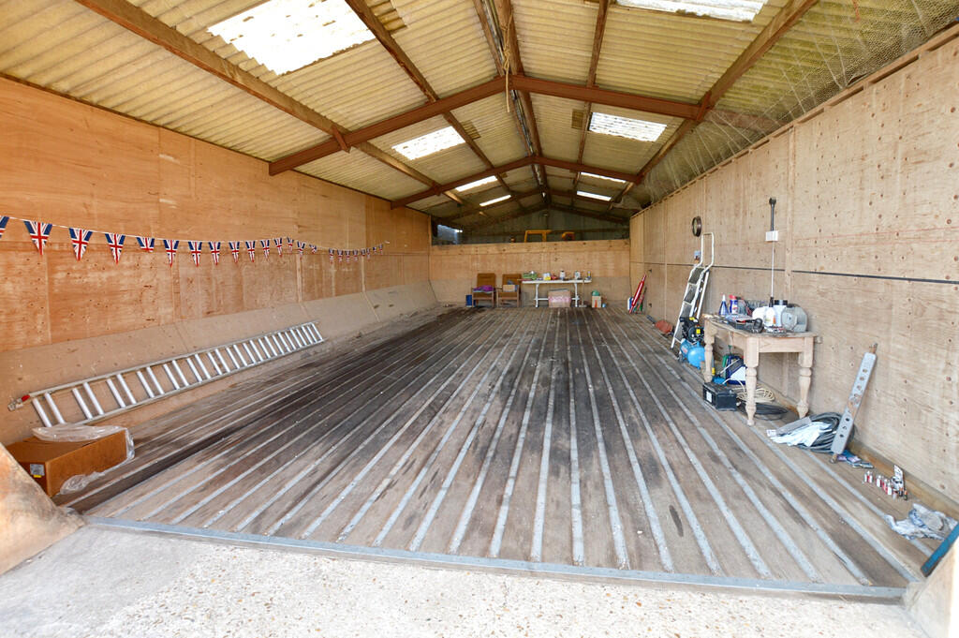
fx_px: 399
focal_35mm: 15
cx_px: 480
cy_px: 319
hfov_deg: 100.4
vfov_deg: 77.2
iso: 200
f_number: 8
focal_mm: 10
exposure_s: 1/20
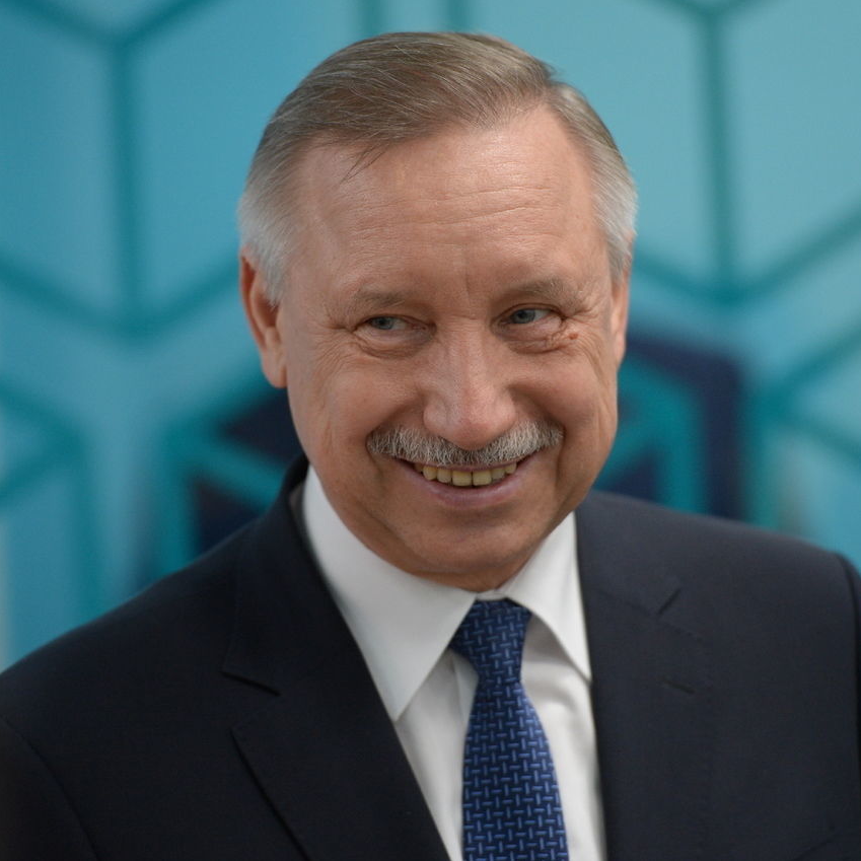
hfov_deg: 6.8
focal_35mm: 256
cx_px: 388
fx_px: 7204
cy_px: 431
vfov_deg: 6.8
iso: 2500
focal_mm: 200
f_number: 3.5
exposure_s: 1/250
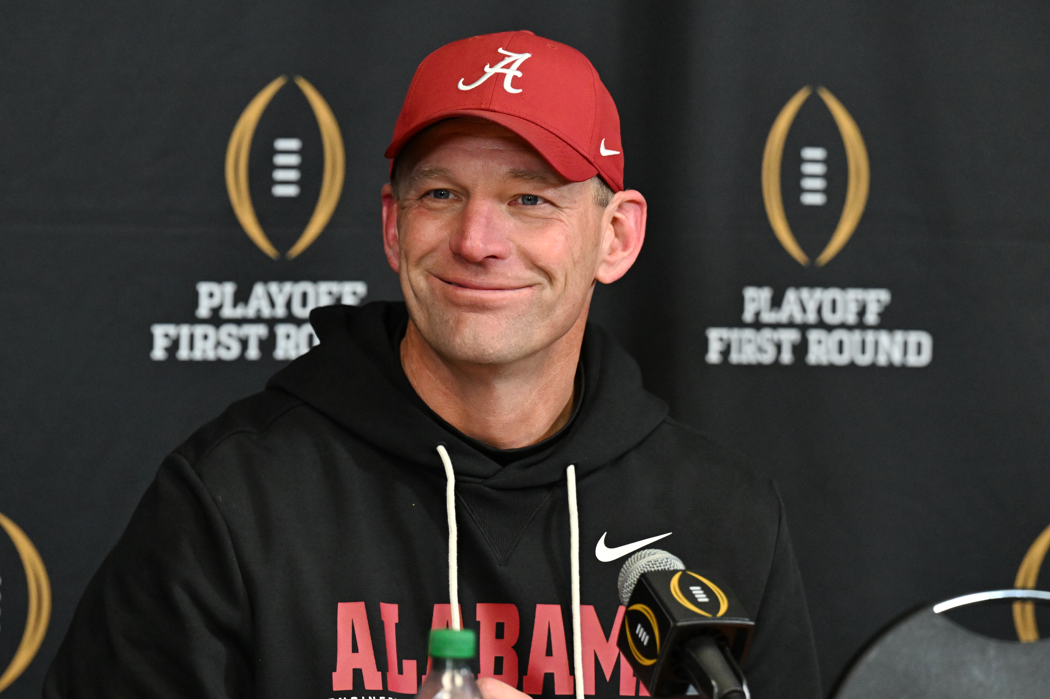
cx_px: 525
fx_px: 6998
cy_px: 350
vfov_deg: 5.7
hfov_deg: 8.6
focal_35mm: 240
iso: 4000
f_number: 3.5
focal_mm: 160
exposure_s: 1/500
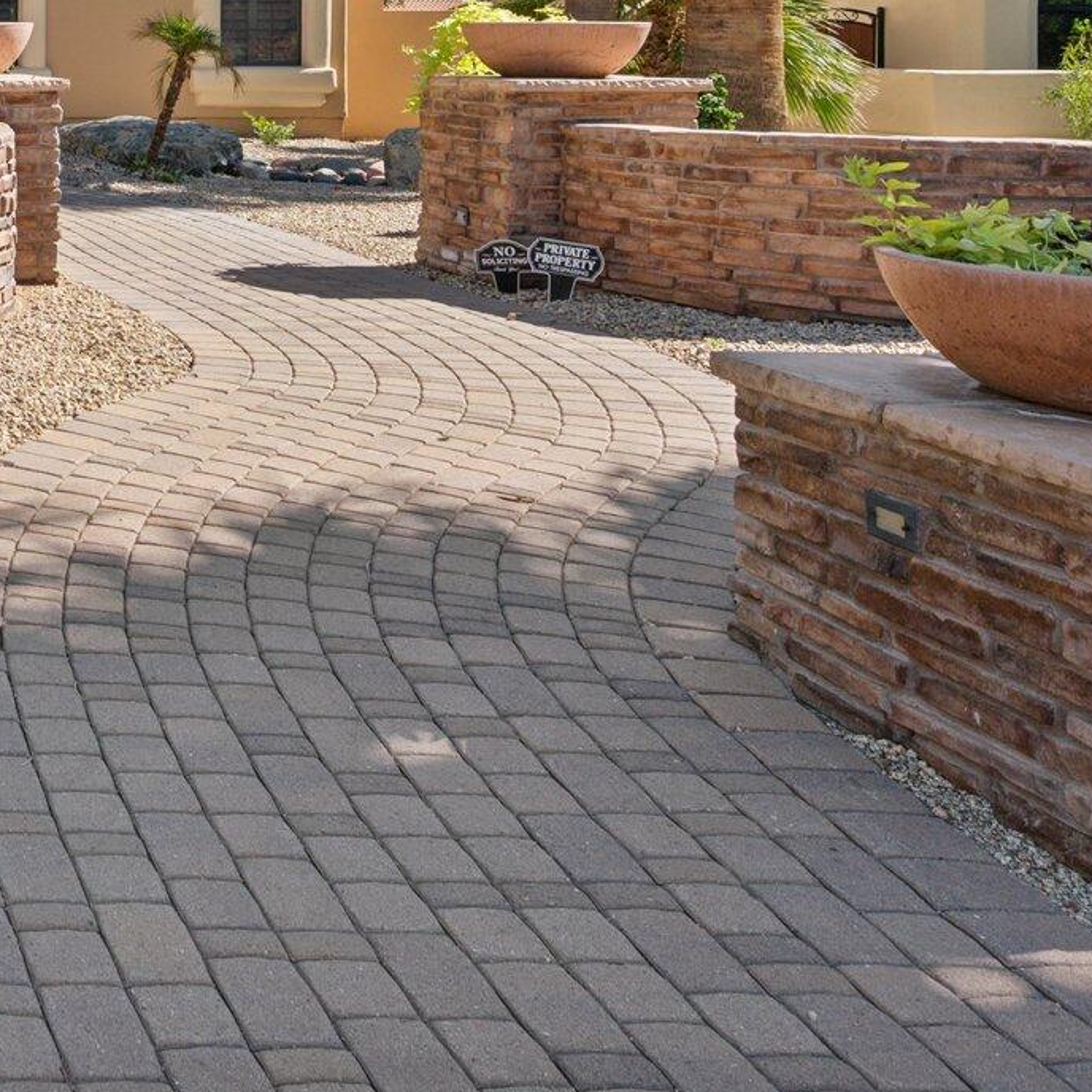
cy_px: 52
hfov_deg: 29.2
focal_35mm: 44
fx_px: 1580
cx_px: -397
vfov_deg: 35.2
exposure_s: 1/500
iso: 320
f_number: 8
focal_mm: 17.5
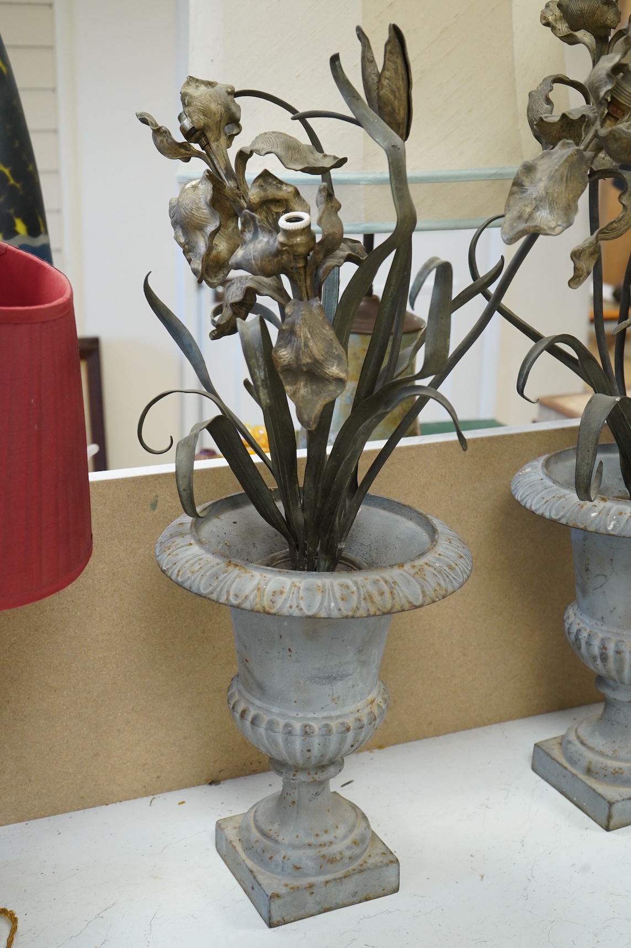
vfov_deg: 42.8
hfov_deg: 29.2
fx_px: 1212
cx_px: 316
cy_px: 474
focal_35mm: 46
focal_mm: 46
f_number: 6.3
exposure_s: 1/125
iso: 2500
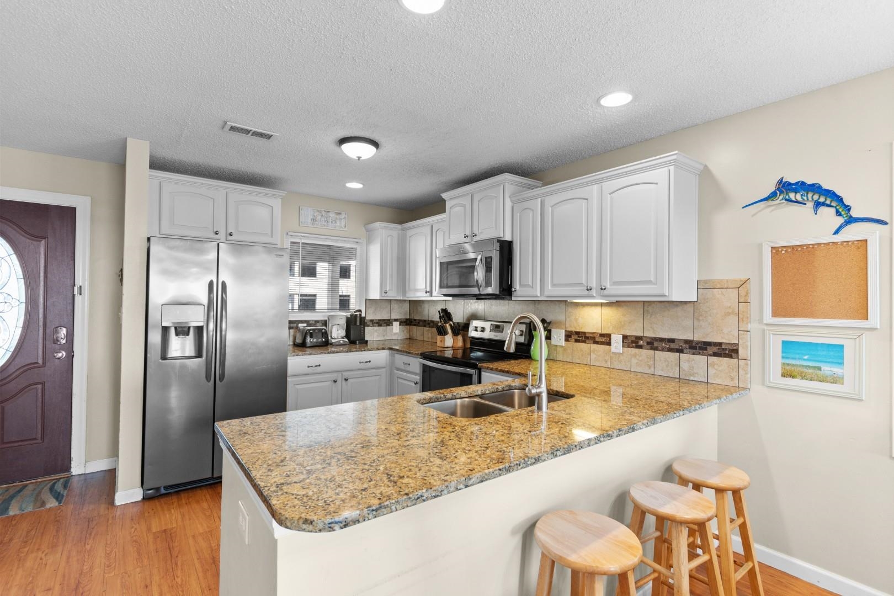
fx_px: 397
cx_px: 447
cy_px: 298
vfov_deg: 73.7
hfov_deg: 96.7
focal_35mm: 16
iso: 100
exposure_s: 1/4
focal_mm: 11
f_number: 4.8
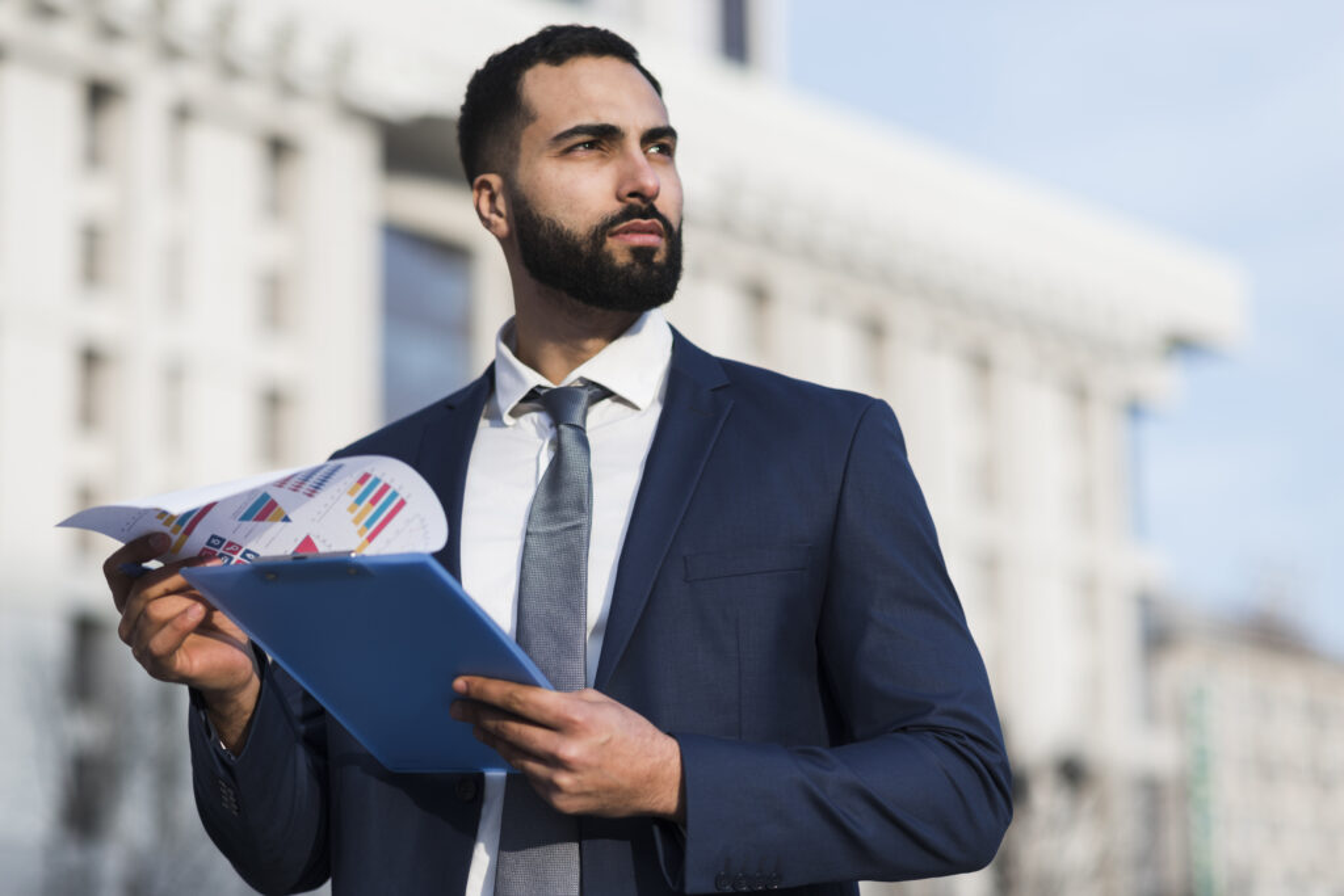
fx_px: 3174
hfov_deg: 23.9
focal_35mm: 85
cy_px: 448
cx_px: 672
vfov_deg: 16.1
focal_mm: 85
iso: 160
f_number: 2.5
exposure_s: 1/2500
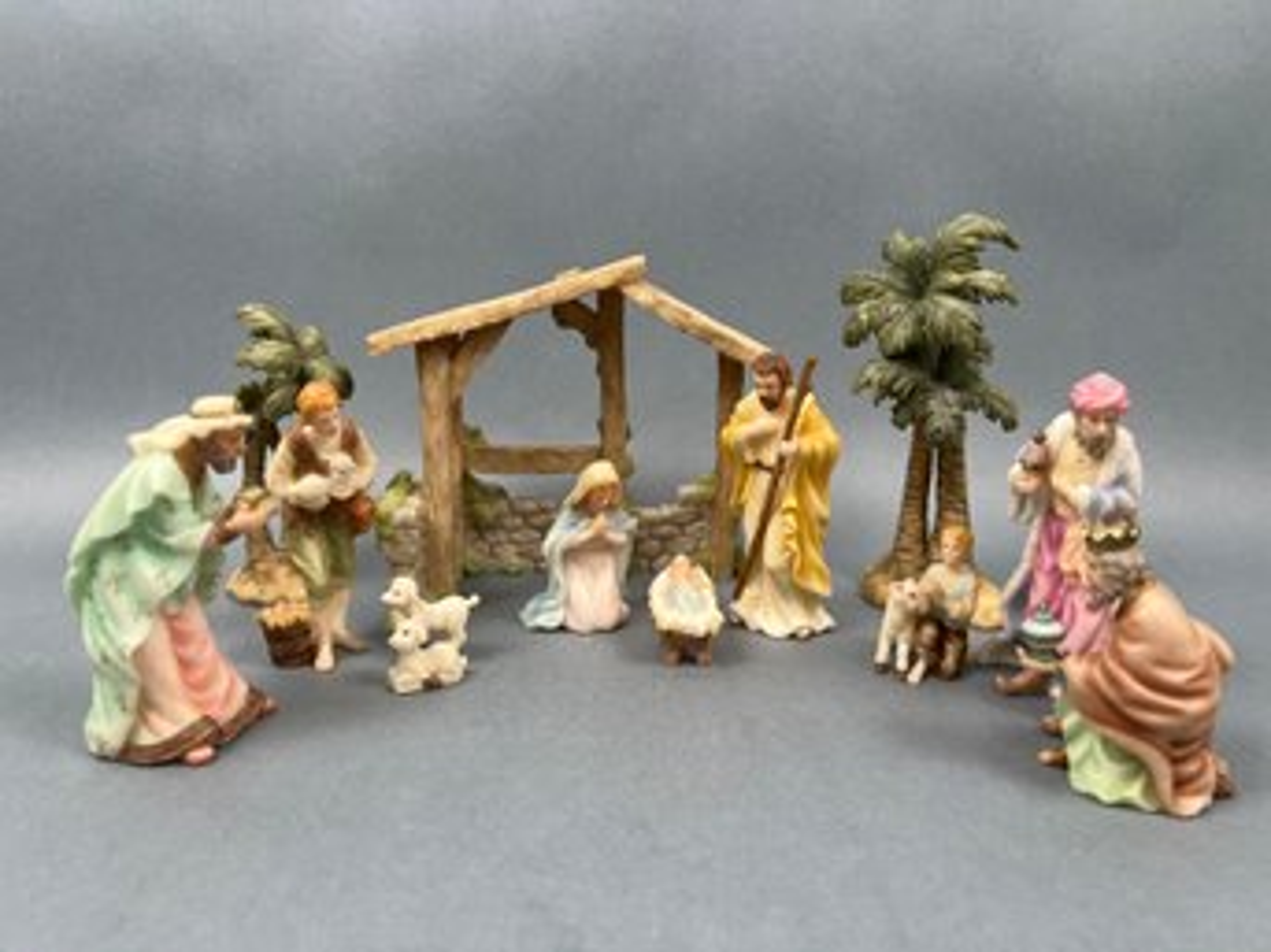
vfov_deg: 53.0
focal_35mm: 26
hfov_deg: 67.3
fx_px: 954
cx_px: 636
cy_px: 476
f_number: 1.5
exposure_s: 1/166
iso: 64
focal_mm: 5.7
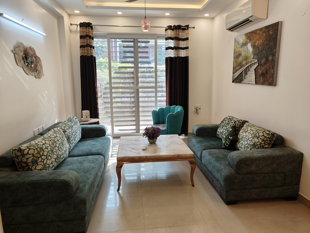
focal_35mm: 24
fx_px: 215
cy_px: 116
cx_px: 155
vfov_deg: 56.8
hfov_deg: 71.6
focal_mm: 5.59
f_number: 1.8
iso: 160
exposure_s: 1/100
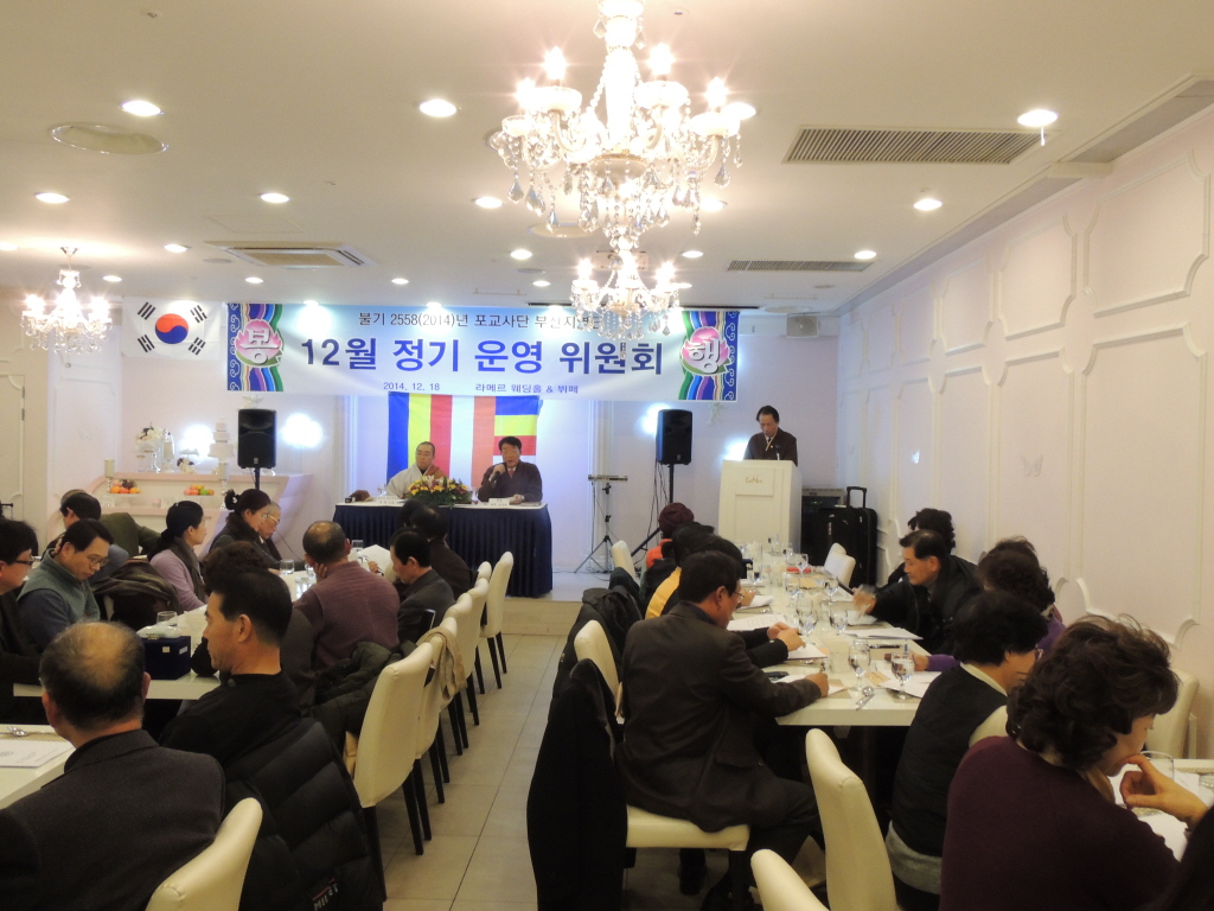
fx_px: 1052
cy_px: 456
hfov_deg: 60.0
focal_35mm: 30
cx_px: 607
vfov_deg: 46.8
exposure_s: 1/10
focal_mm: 5.3
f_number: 6.9
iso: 400
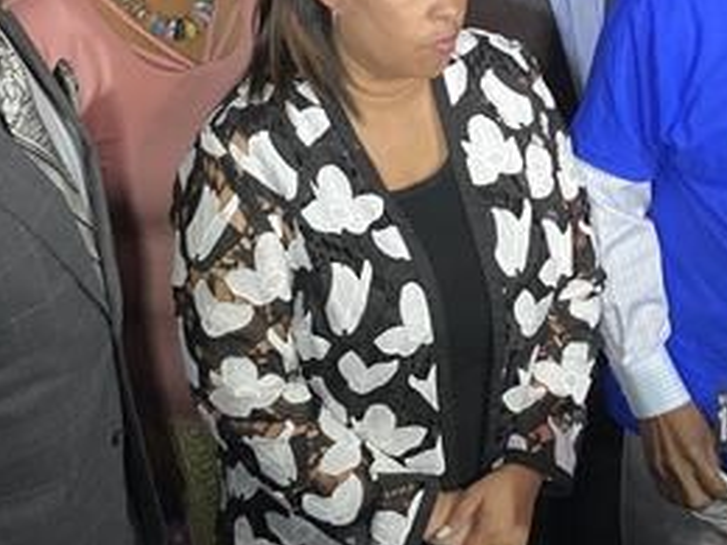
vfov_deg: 20.9
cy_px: 179
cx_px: 428
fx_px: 1470
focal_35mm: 70
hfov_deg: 27.7
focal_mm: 3.99
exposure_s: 1/31
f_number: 1.8
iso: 400
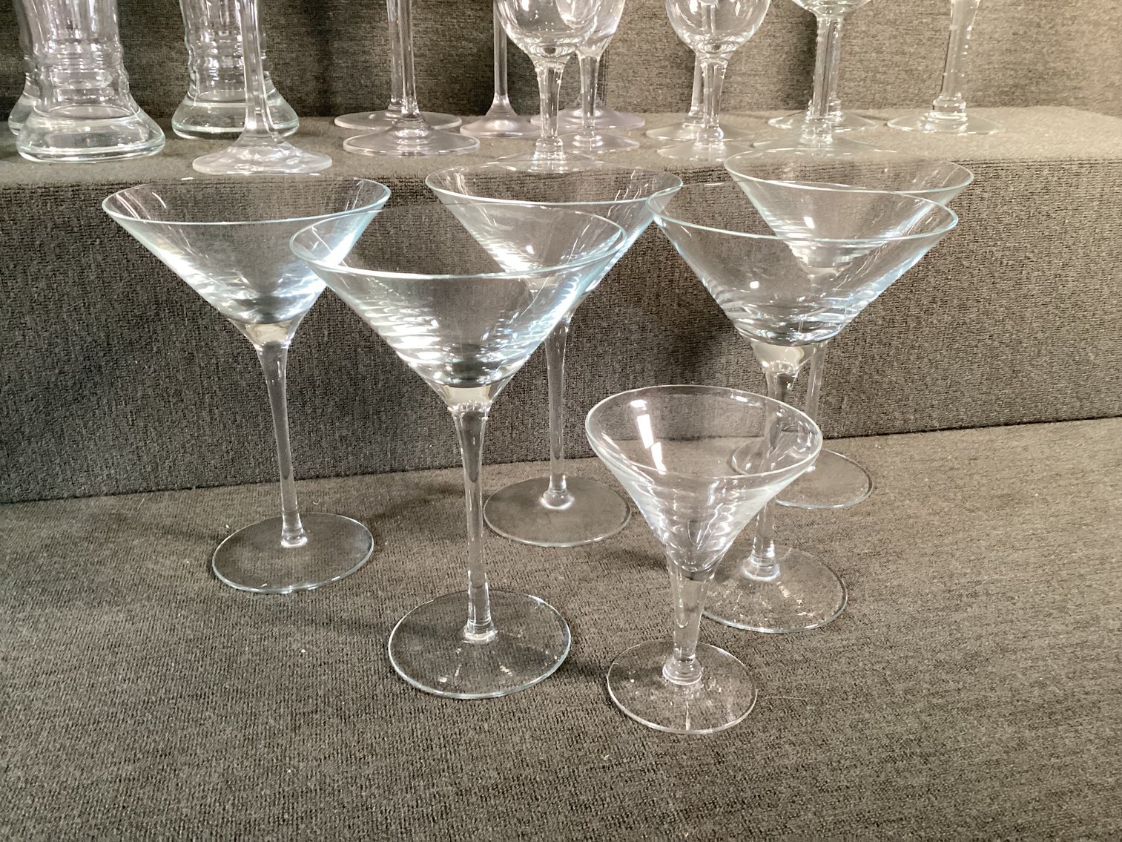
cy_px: 421
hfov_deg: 58.3
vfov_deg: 45.4
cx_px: 561
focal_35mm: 31
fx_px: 1005
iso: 250
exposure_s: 1/60
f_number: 2.4
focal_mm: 3.3
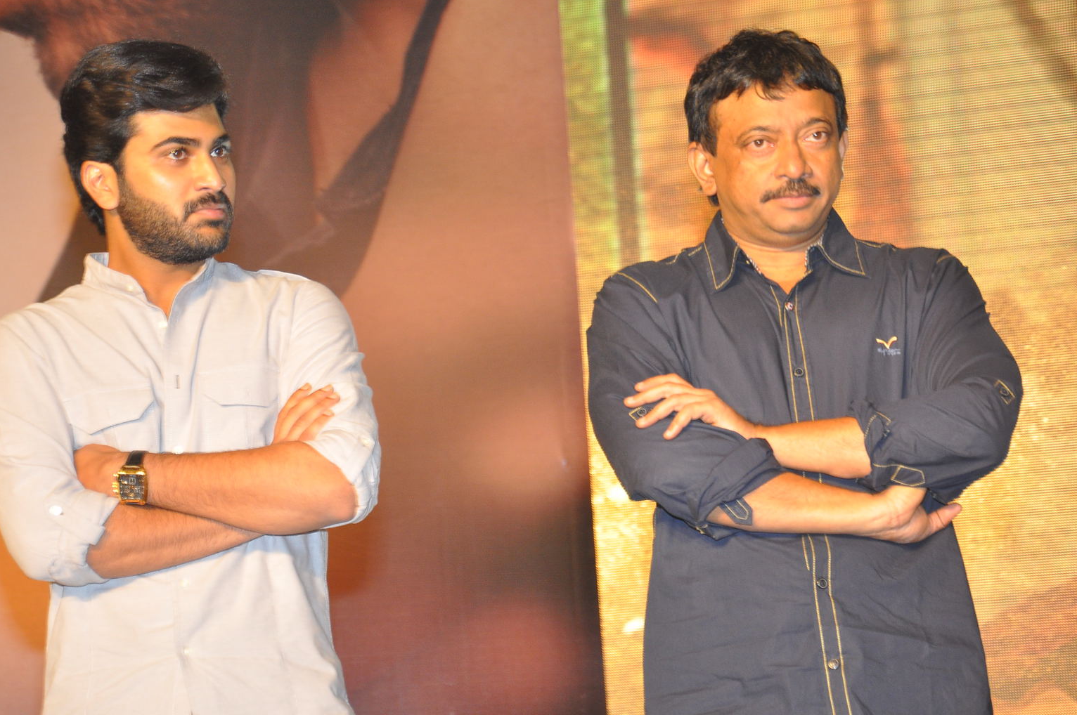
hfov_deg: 12.5
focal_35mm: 165
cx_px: 527
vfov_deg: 8.3
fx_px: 4917
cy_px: 352
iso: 800
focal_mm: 105
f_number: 5.6
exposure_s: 1/60
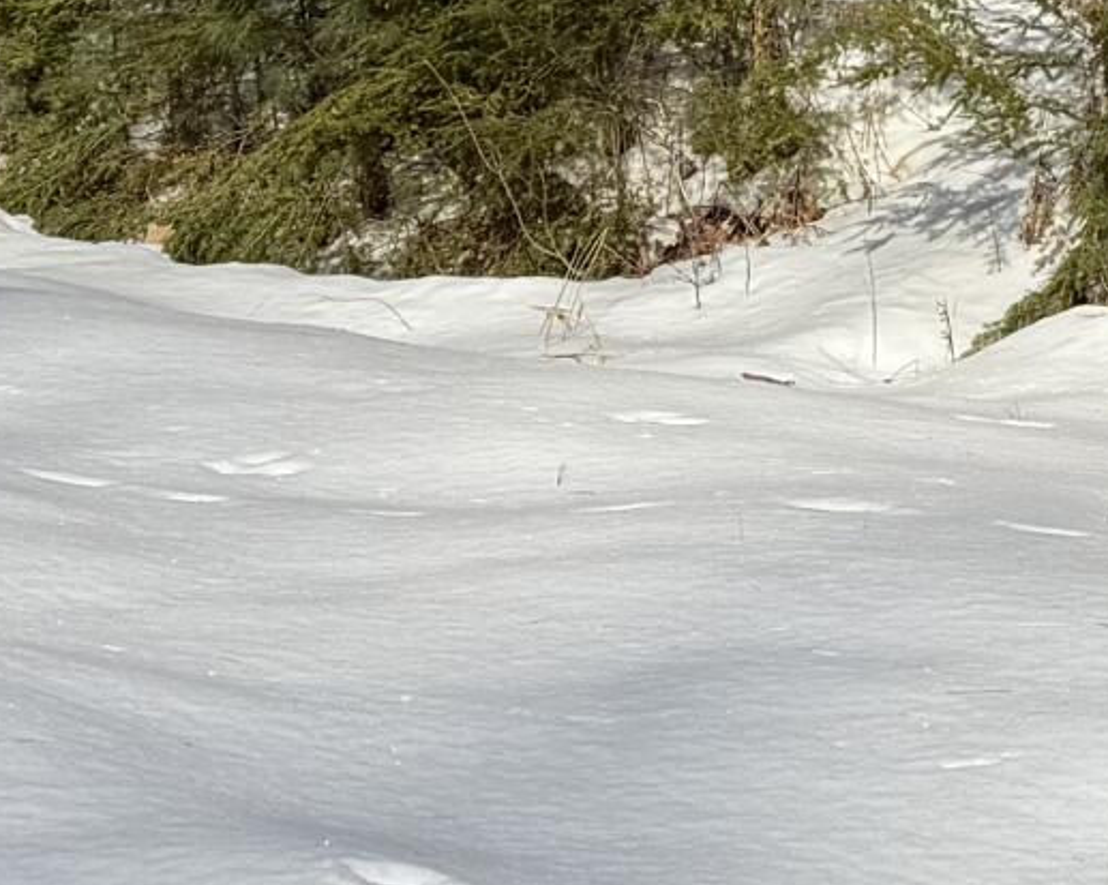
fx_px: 4457
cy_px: -1161
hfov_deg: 12.6
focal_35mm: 136
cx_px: 2158
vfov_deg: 10.1
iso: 80
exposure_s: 1/3953
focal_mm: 6.76
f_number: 1.78
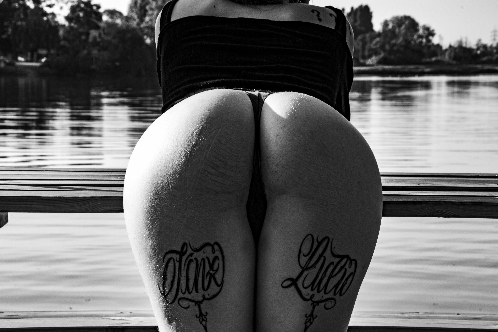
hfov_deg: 14.9
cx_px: 249
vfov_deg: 9.9
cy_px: 166
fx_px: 1909
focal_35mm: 138
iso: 400
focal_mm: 92
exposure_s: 1/160
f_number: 16
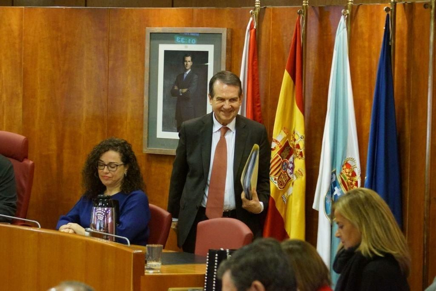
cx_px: 218
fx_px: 1545
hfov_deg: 16.1
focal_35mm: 128
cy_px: 146
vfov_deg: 10.8
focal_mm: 85
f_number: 4.5
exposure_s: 1/125
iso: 6400
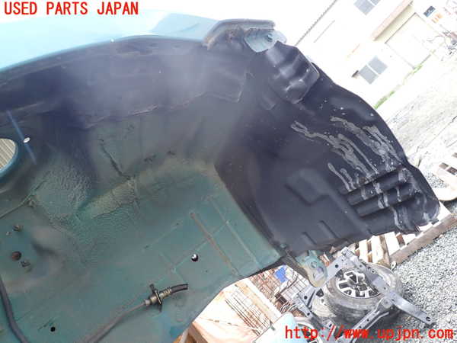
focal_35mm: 25
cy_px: 172
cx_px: 228
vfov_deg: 54.9
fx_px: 330
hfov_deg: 69.4
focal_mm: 4.5
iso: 100
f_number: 2.8
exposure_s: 1/125
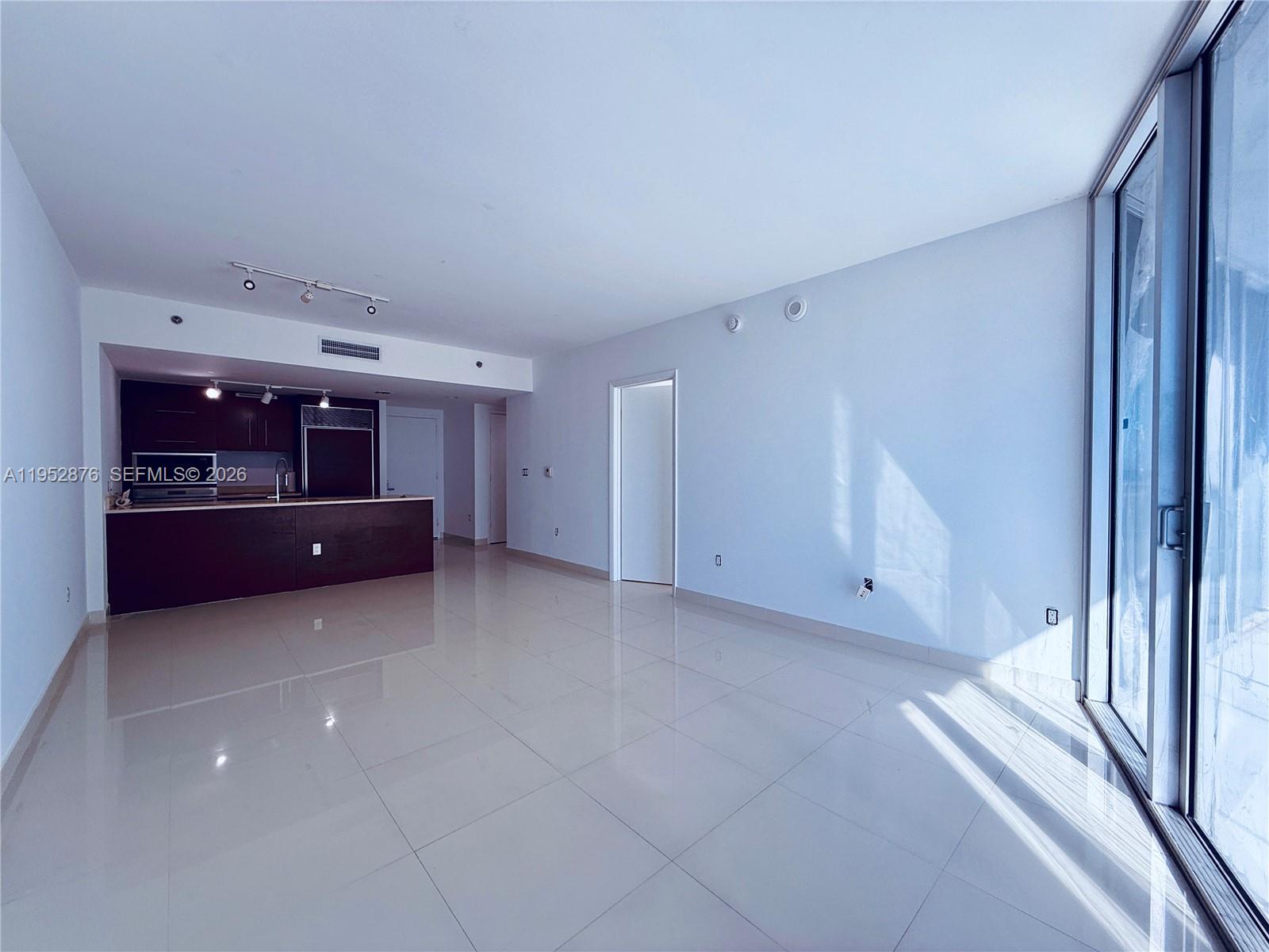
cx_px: 634
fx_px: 513
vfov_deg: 85.7
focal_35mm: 14
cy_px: 476
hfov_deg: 102.1
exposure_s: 1/174
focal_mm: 2.22
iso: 50
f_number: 2.2
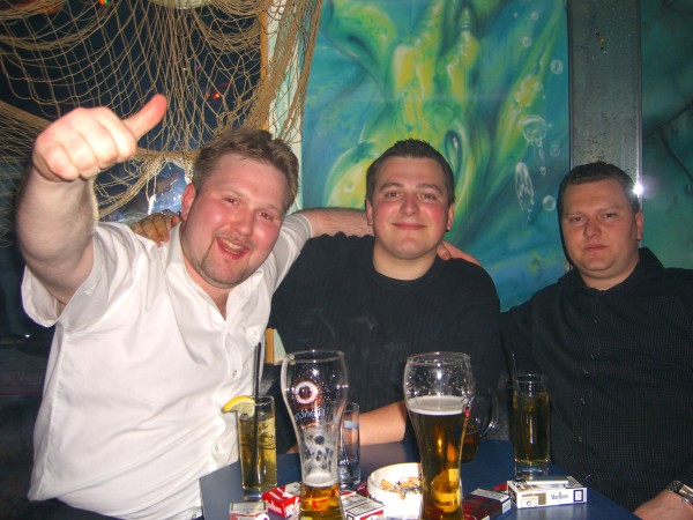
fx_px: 761
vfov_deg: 37.7
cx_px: 346
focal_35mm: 38
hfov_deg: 49.0
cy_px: 260
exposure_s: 1/60
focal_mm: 7.9
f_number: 2.8
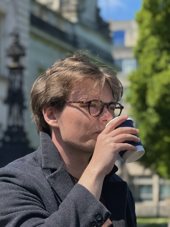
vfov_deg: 16.4
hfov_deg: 12.3
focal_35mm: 120
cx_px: 85
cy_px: 114
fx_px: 786
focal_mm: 15.66
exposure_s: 1/1271
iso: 50
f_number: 2.8
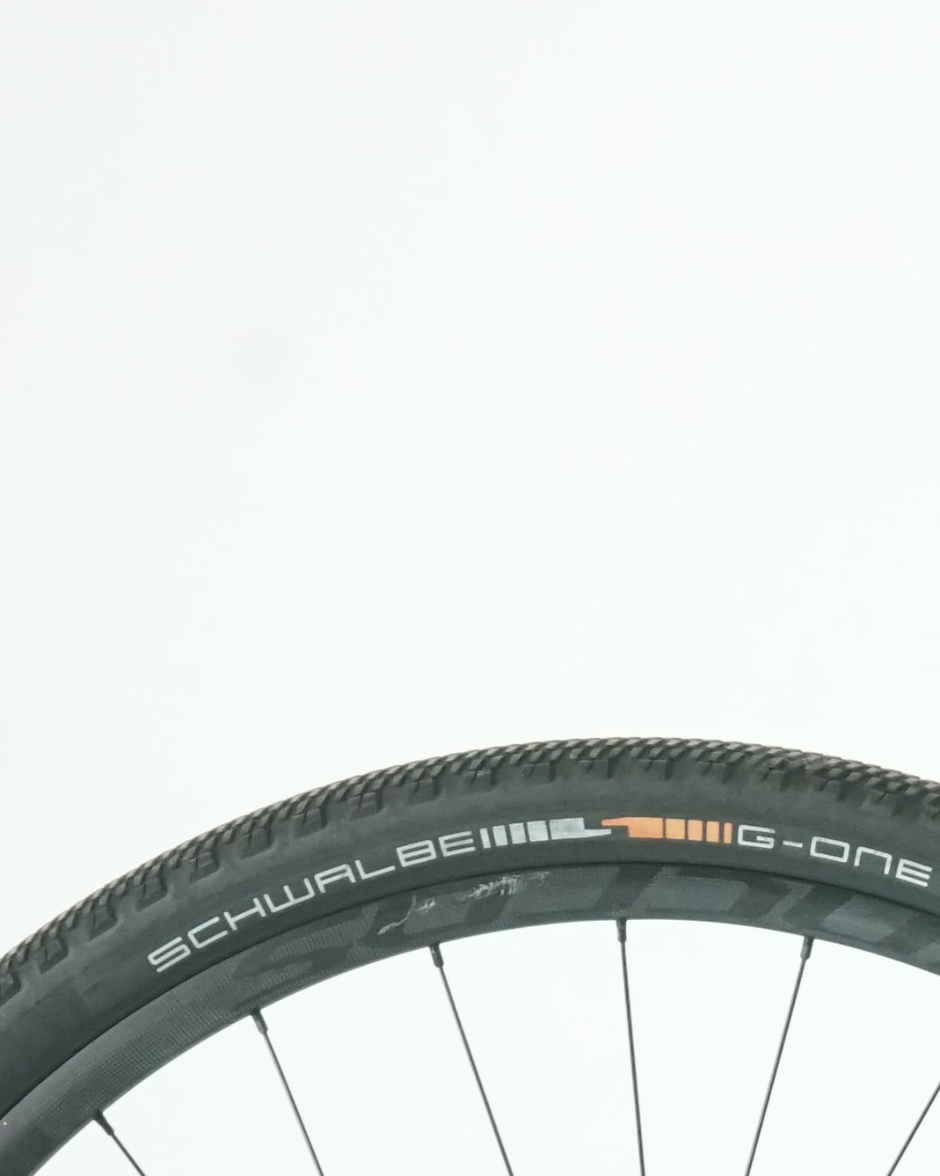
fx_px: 8940
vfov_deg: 7.5
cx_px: 2116
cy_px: 1180
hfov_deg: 5.8
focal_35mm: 257
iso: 2500
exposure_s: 1/200
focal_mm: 61
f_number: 5.6
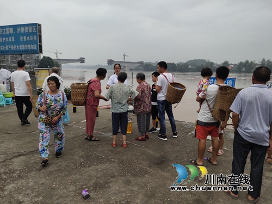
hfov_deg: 61.7
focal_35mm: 29
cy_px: 102
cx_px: 136
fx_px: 228
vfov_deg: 48.2
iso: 50
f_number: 1.8
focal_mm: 4.27
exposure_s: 1/981
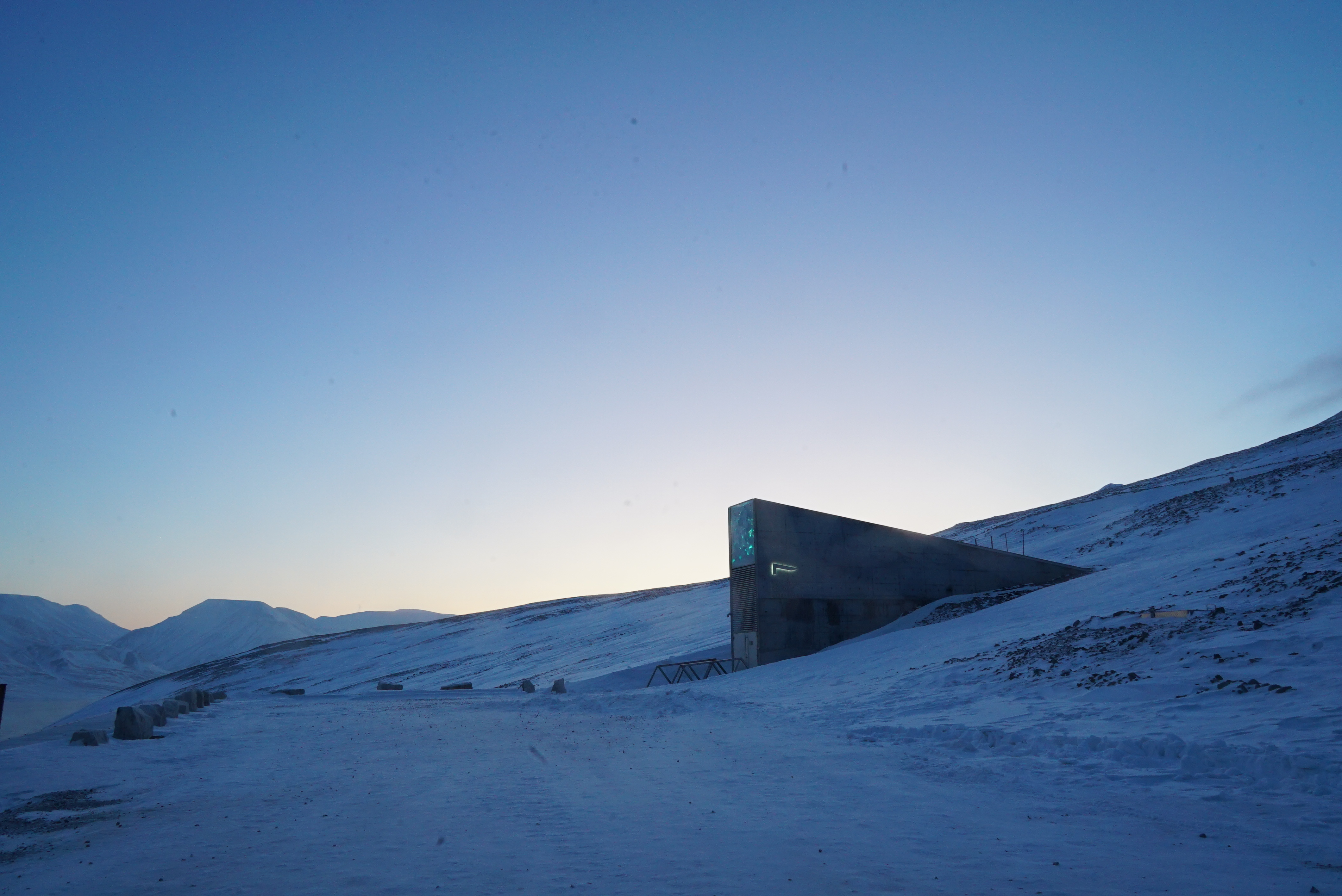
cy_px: 448
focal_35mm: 24
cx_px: 671
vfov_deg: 53.2
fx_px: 895
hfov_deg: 73.7
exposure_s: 1/20
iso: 2000
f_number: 20
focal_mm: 24
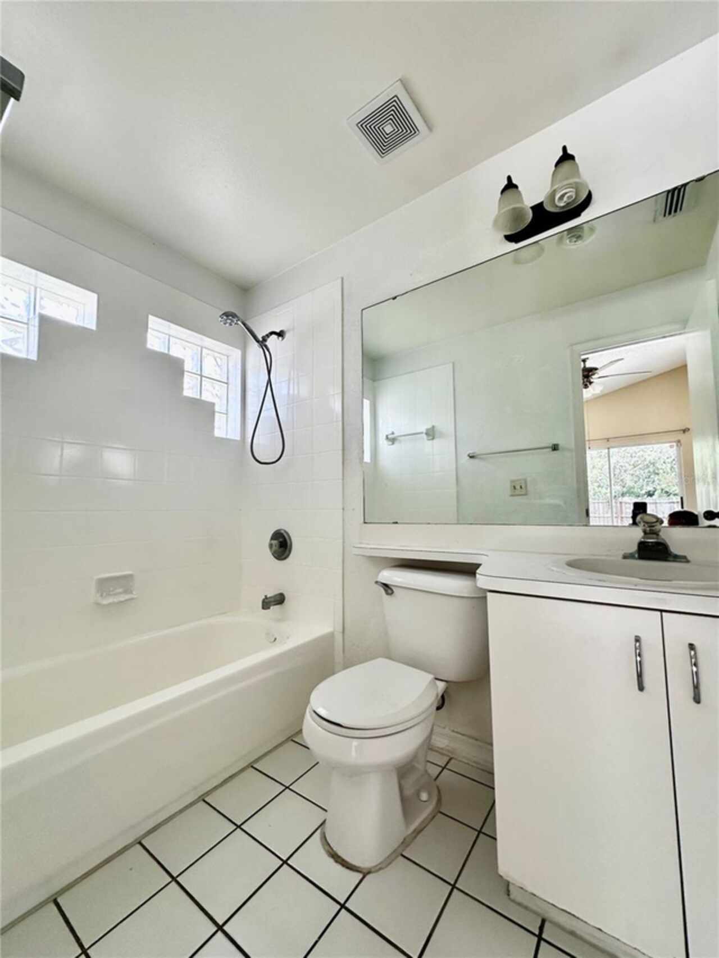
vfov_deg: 102.1
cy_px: 479
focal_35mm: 14
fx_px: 388
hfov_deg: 85.7
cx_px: 360
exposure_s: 1/99
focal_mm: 2.22
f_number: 2.2
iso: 64
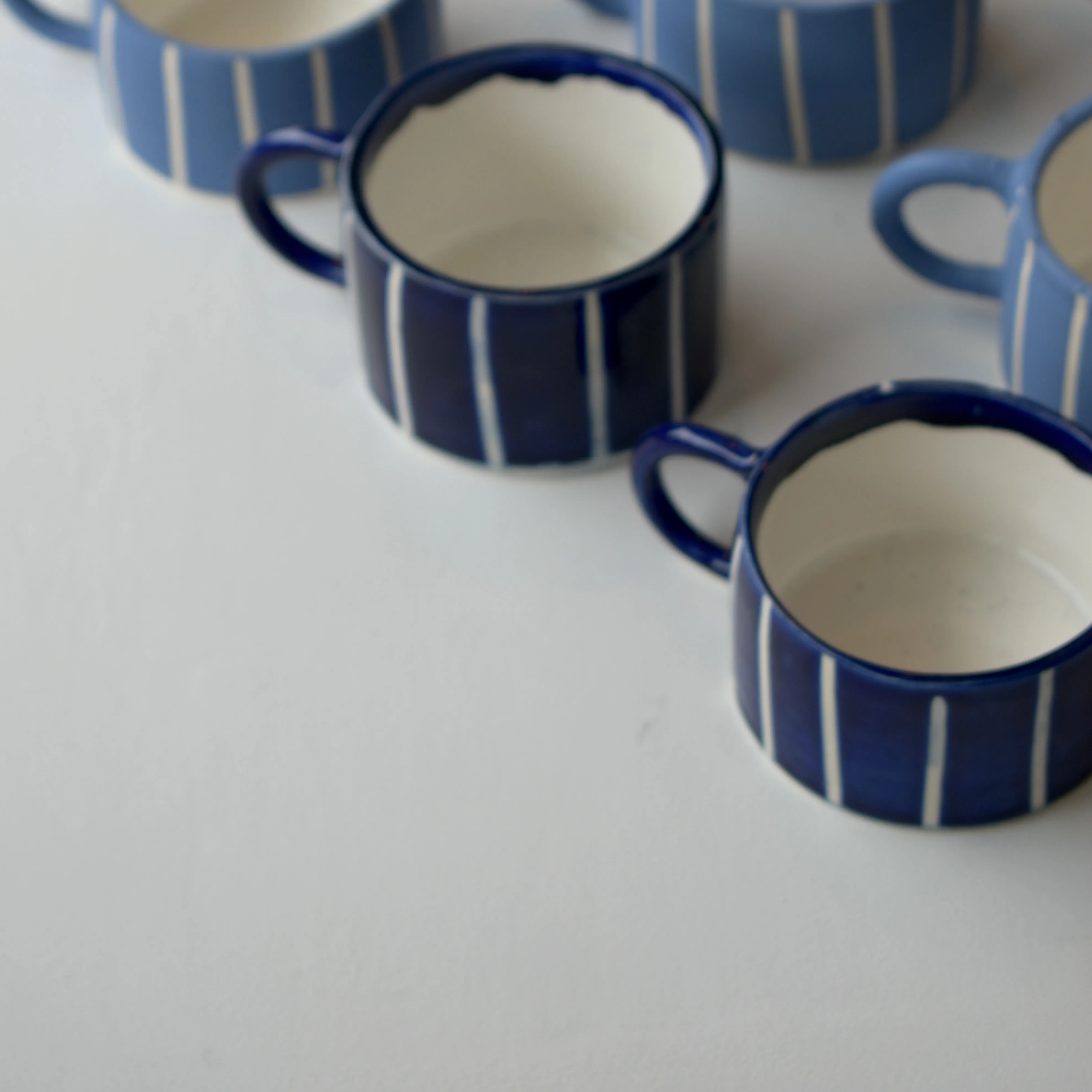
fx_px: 3770
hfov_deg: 16.5
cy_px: 275
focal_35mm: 106
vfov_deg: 16.4
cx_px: 545
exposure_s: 1/160
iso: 200
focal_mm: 55
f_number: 5.6
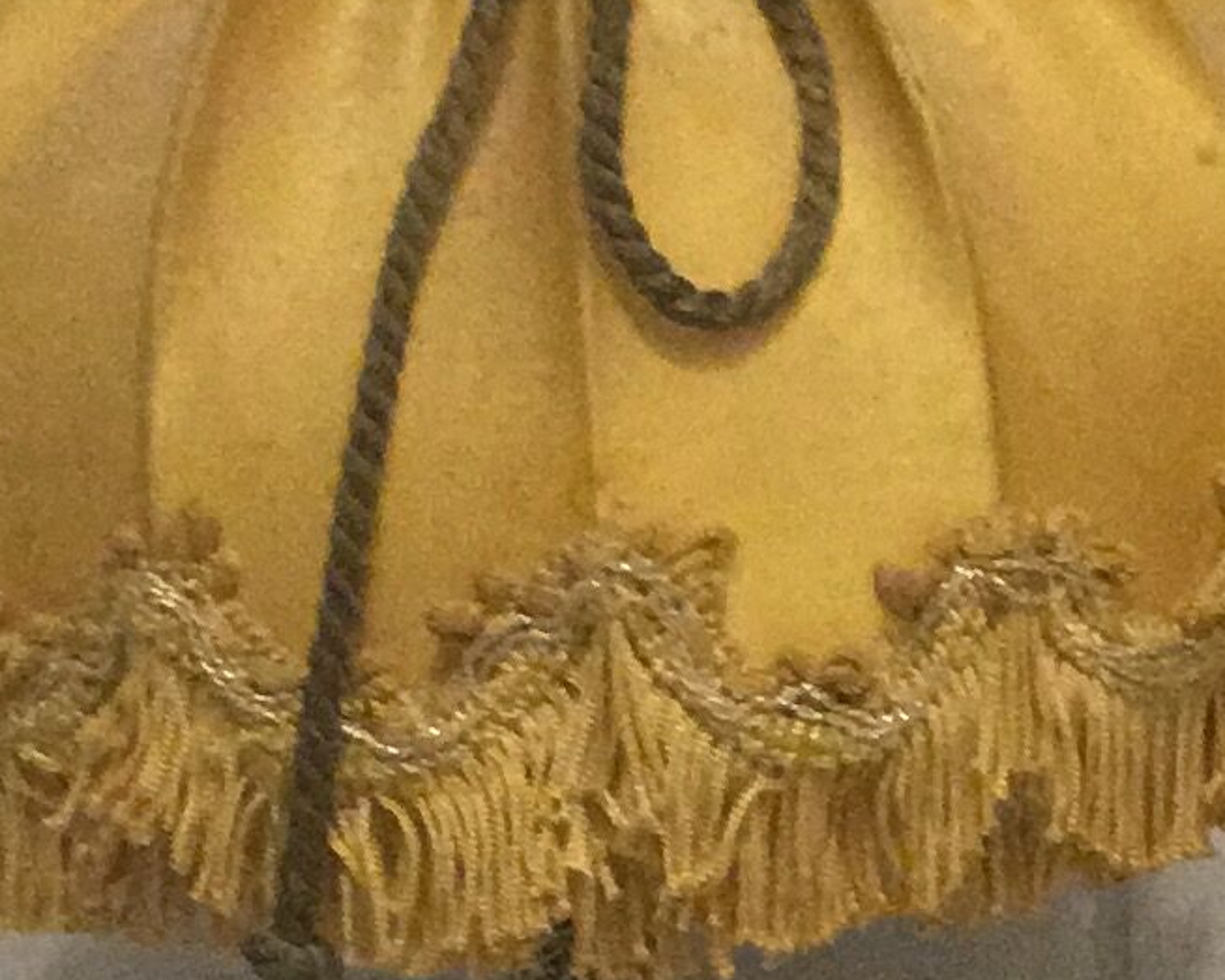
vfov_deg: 10.2
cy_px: 894
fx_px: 5474
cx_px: 1244
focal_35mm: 151
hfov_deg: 12.6
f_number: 2.4
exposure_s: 1/25
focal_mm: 3.3
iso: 200
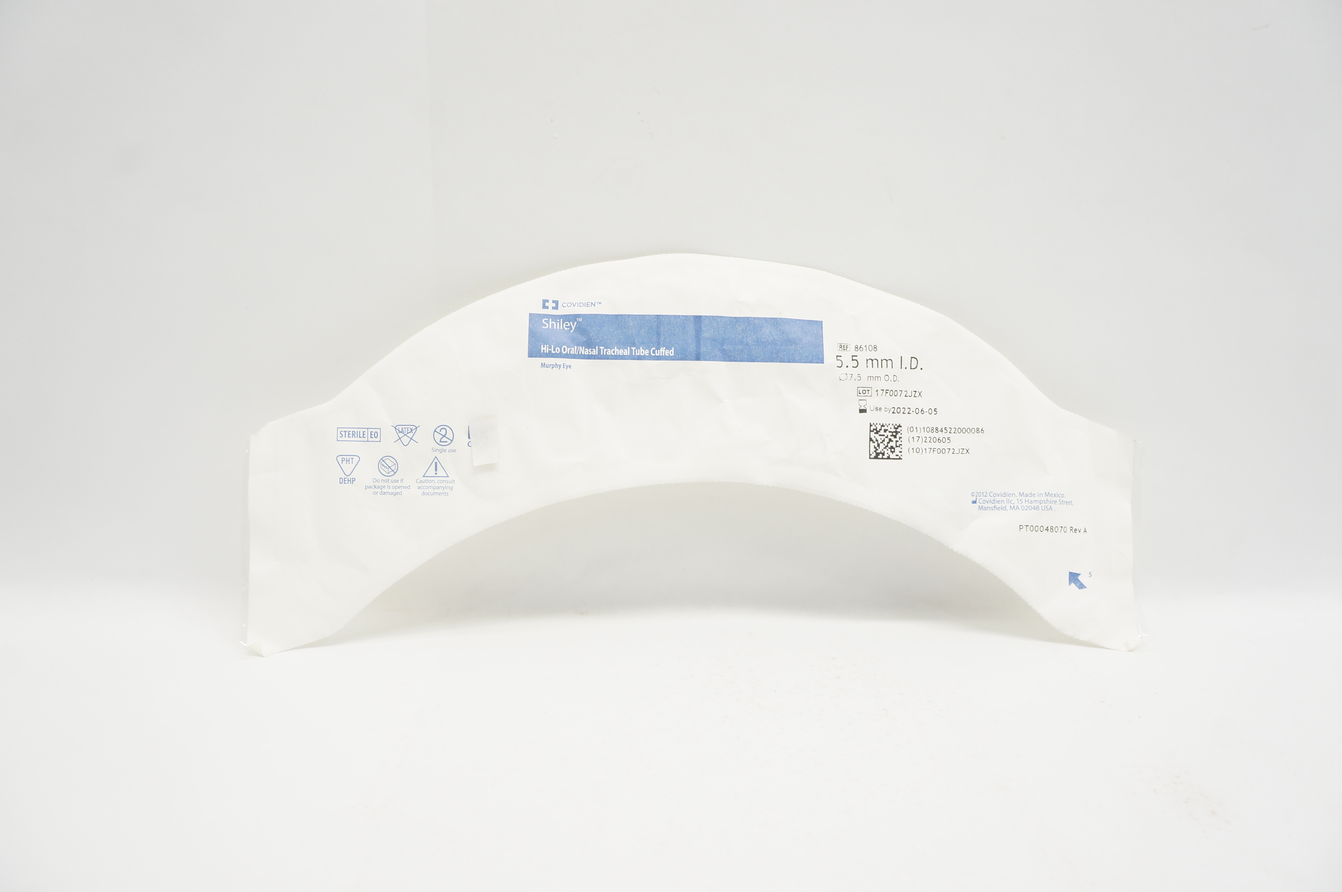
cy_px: 446
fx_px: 1005
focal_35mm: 27
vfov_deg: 47.8
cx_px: 671
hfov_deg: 67.4
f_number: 7.1
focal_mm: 18
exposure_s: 1/25
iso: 200
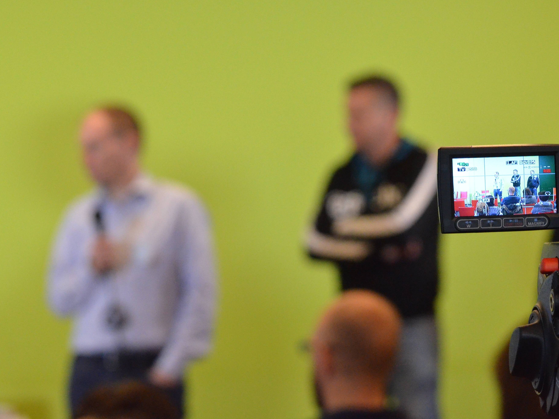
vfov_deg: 11.0
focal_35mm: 135
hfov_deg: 14.6
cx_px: 349
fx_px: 2180
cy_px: 180
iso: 4000
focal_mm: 70
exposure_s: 1/200
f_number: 7.1
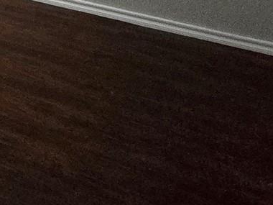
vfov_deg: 16.4
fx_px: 552
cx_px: -208
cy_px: -196
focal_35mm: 70
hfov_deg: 20.4
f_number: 2.2
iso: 1000
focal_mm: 2.2
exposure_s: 1/60
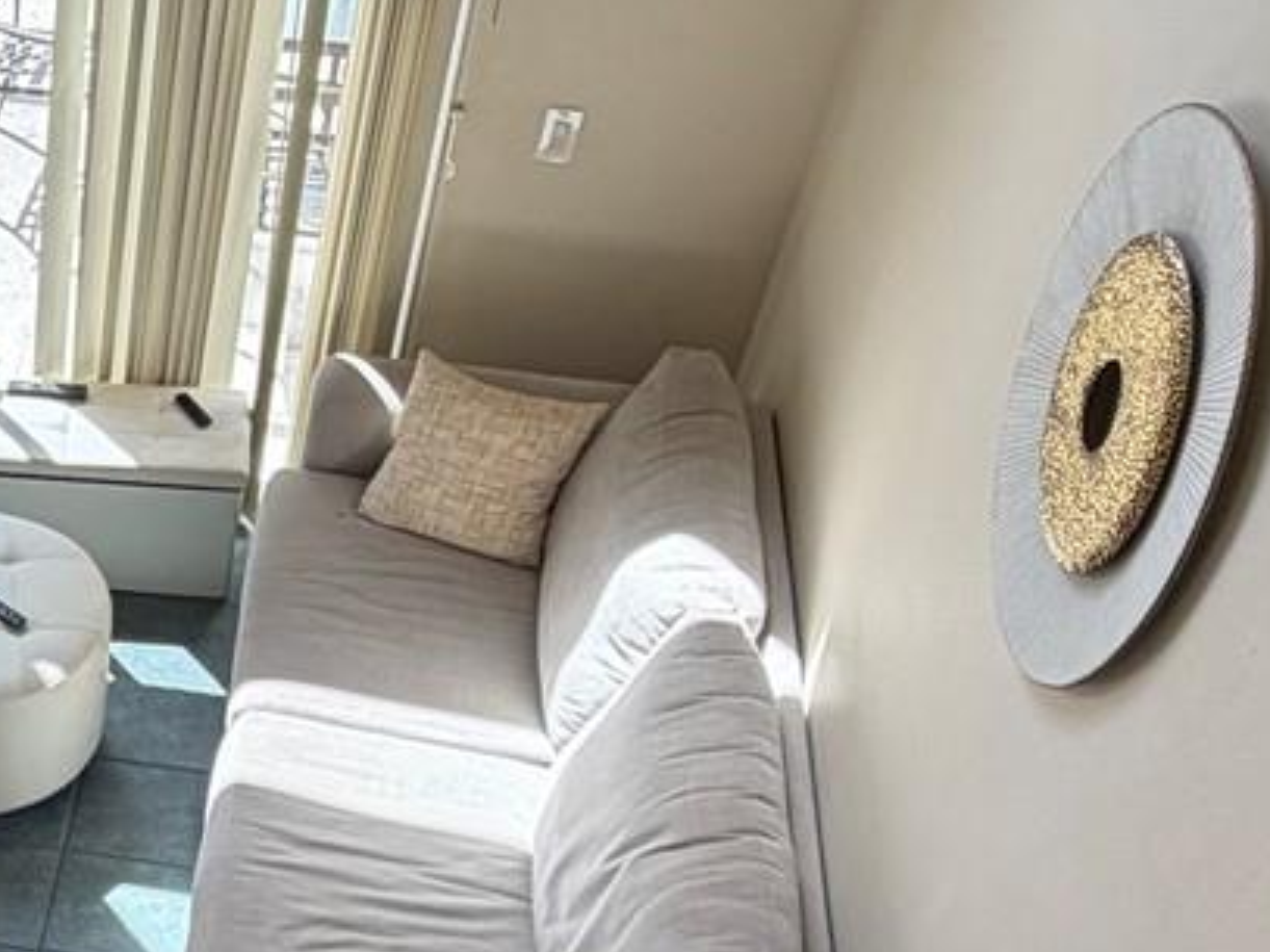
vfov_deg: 25.7
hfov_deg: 31.4
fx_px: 2017
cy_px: 858
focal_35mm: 55
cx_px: -90
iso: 64
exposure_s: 1/189
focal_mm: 2.22
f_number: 2.2
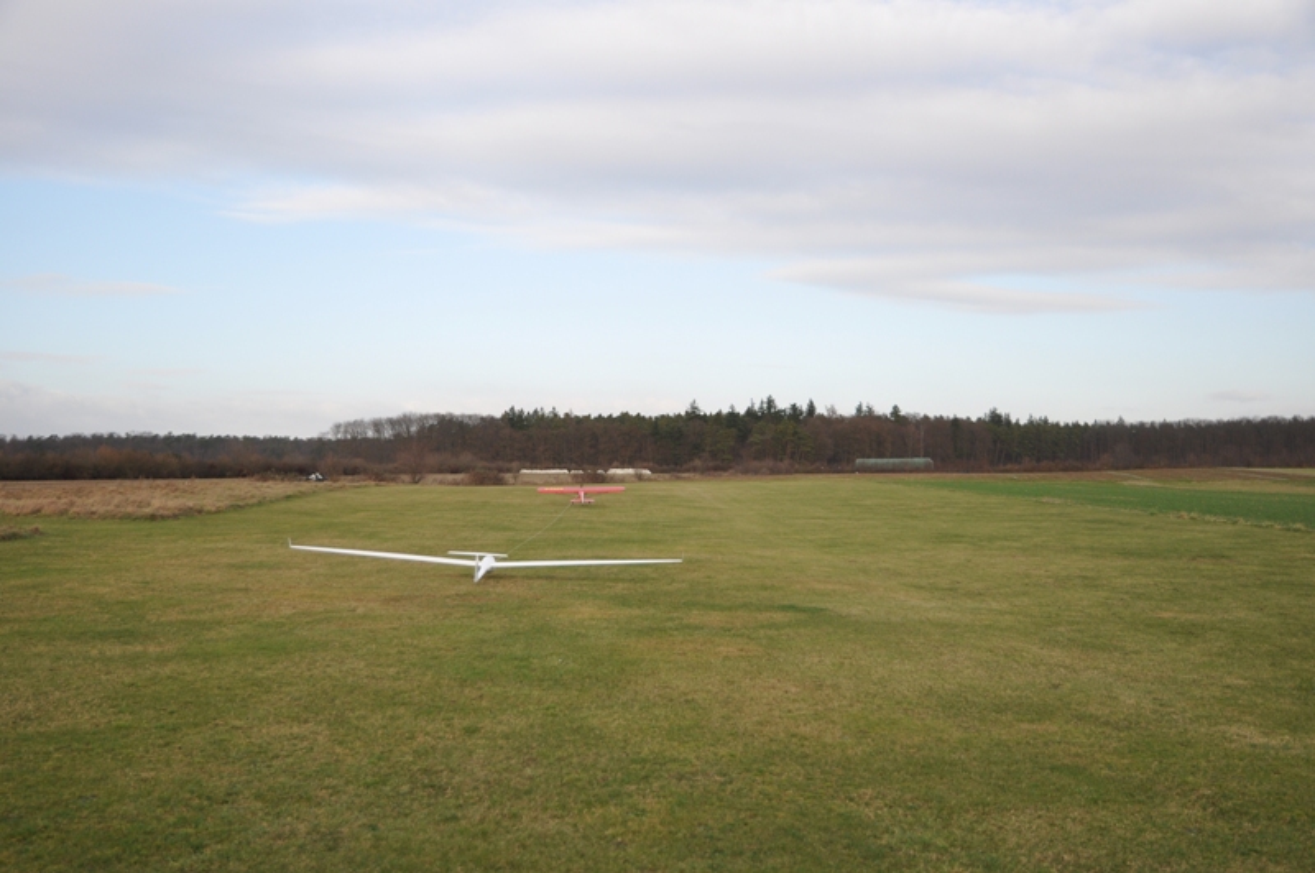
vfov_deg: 39.9
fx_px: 1204
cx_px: 658
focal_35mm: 33
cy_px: 436
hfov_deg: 57.3
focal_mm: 22
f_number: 4.5
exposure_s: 1/1000
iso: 400
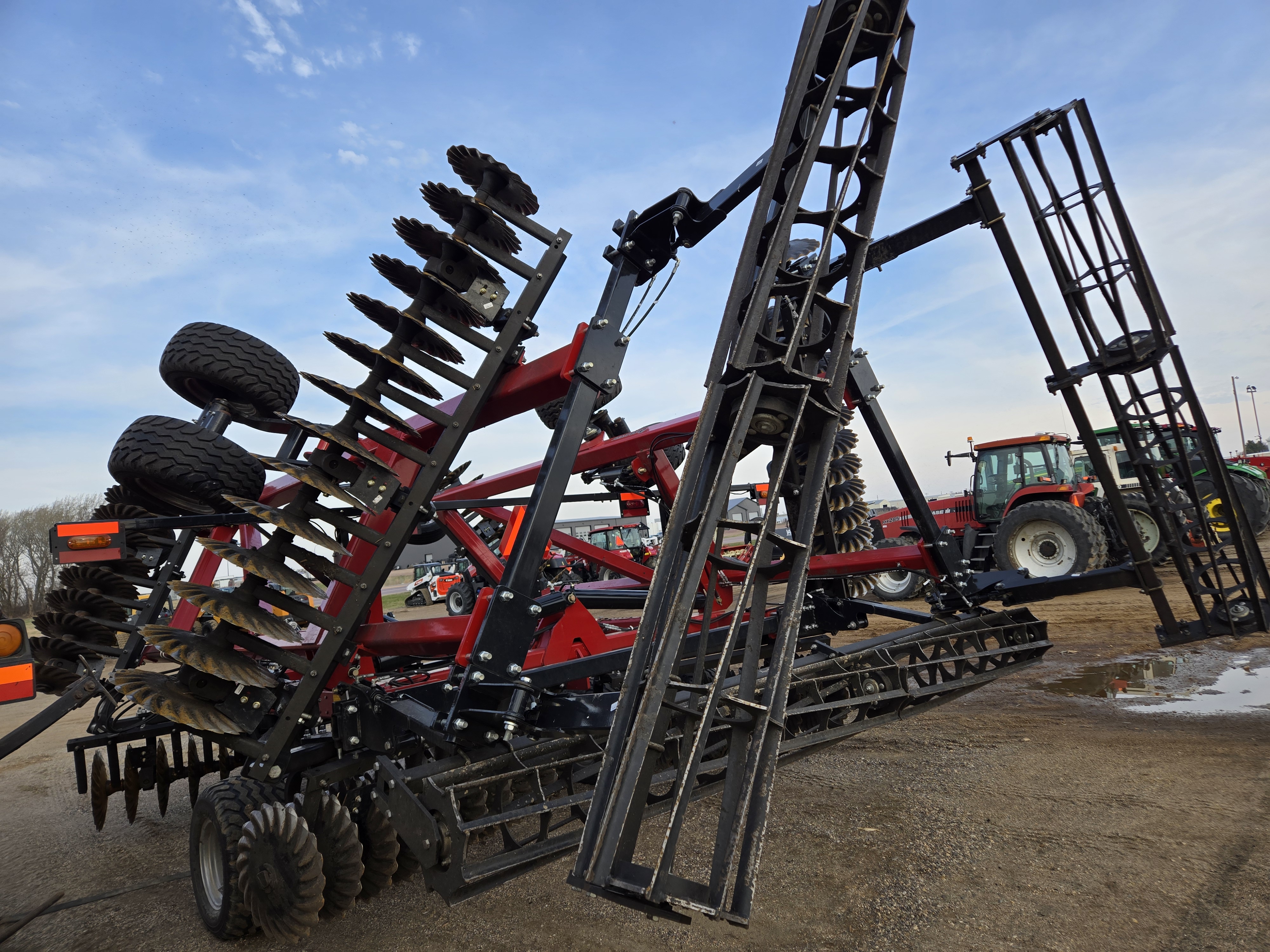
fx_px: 844
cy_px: 476
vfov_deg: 58.9
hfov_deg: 73.9
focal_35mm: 23
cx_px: 635
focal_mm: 5.4
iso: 25
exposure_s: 1/952
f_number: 1.8
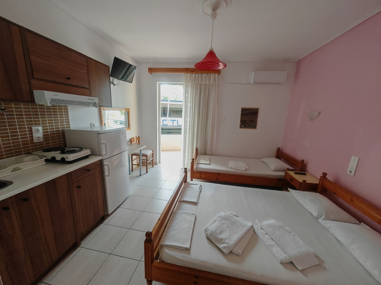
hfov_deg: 106.2
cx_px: 190
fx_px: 143
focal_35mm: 13
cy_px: 142
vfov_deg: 89.9
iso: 408
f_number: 2
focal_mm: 1.82
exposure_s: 1/33.3
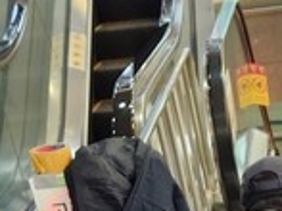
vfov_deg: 13.5
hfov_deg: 19.0
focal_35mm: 94
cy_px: 422
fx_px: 765
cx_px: 386
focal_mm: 5.4
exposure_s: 1/120
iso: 250
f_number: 1.8
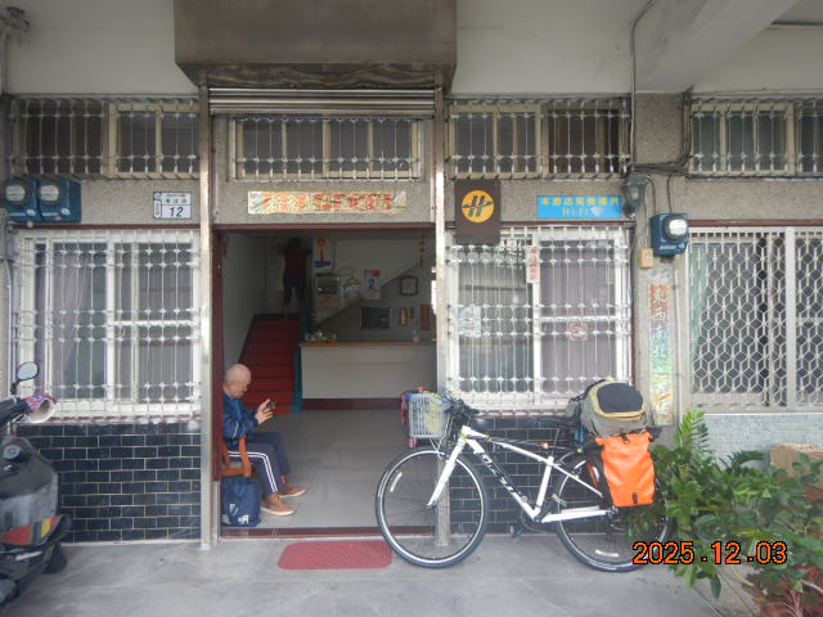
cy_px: 308
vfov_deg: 56.8
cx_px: 412
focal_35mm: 24
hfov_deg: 71.6
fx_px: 571
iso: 125
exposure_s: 1/80
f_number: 2.8
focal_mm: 4.3
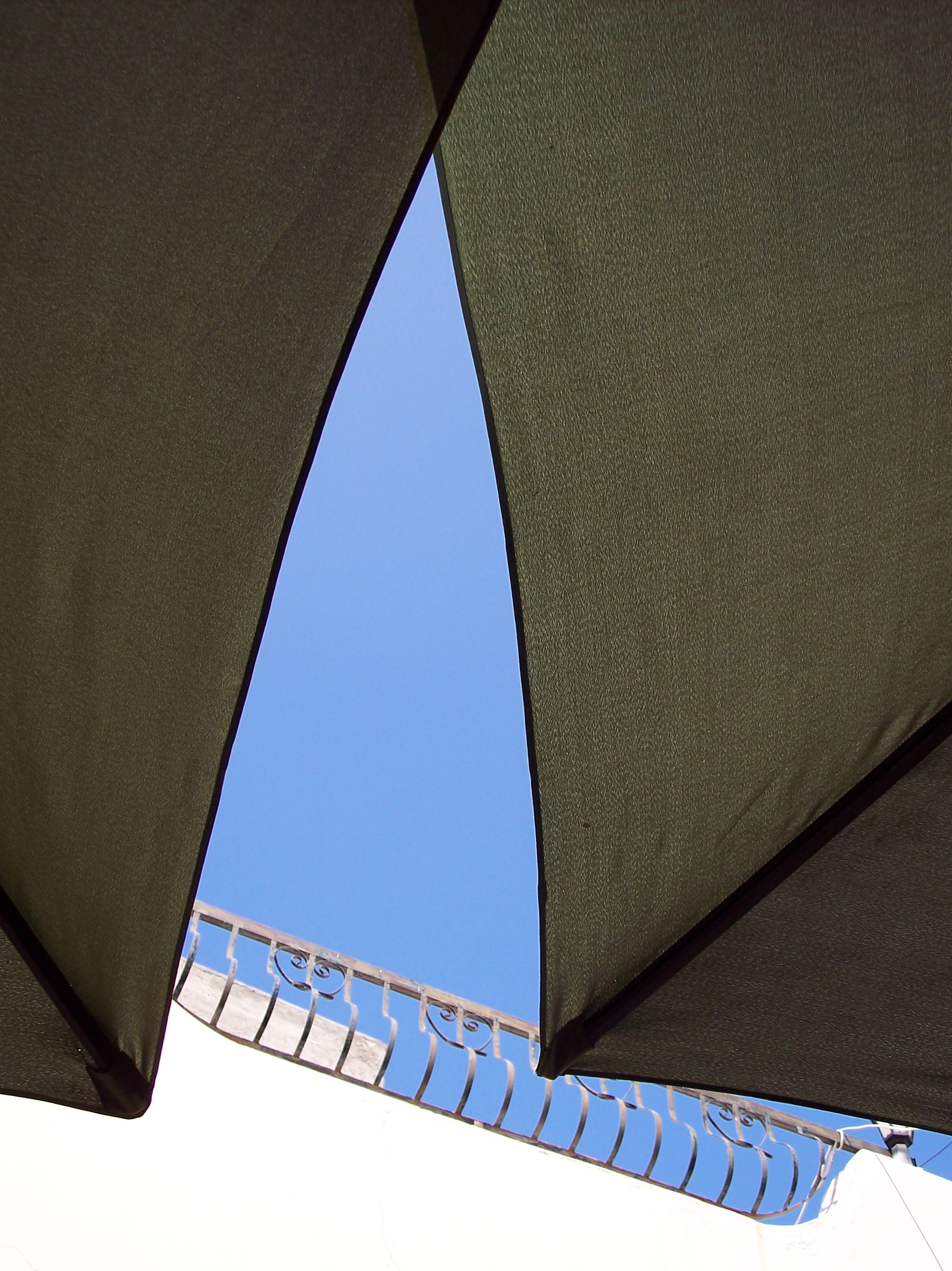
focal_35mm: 40
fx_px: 1467
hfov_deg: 36.0
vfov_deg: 46.8
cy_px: 651
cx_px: 473
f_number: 3.4
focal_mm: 8
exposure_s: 1/500
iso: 100
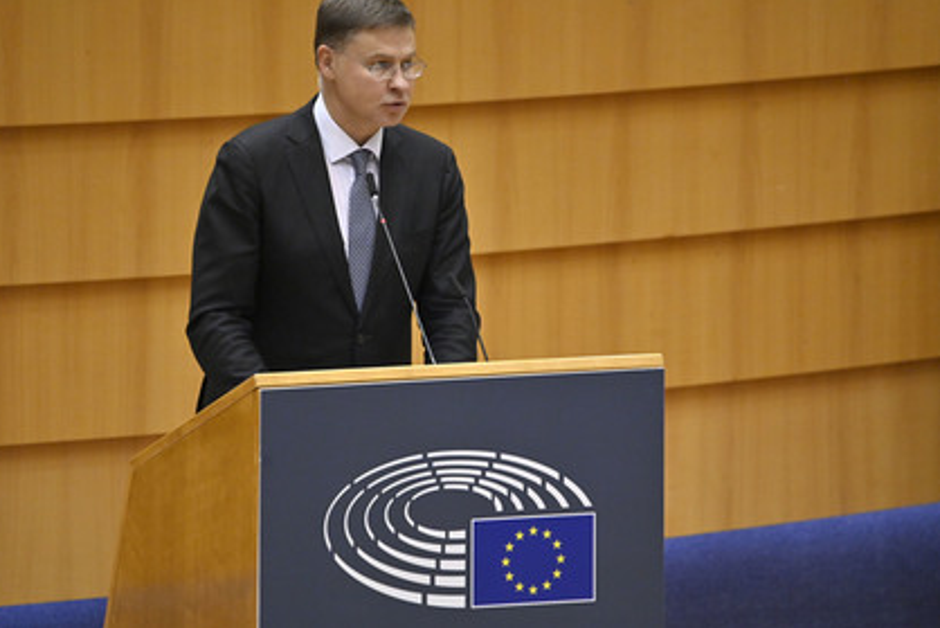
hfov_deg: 3.2
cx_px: 436
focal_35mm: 646
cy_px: 295
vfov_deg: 2.1
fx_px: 16873
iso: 4000
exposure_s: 1/640
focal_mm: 600
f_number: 6.3
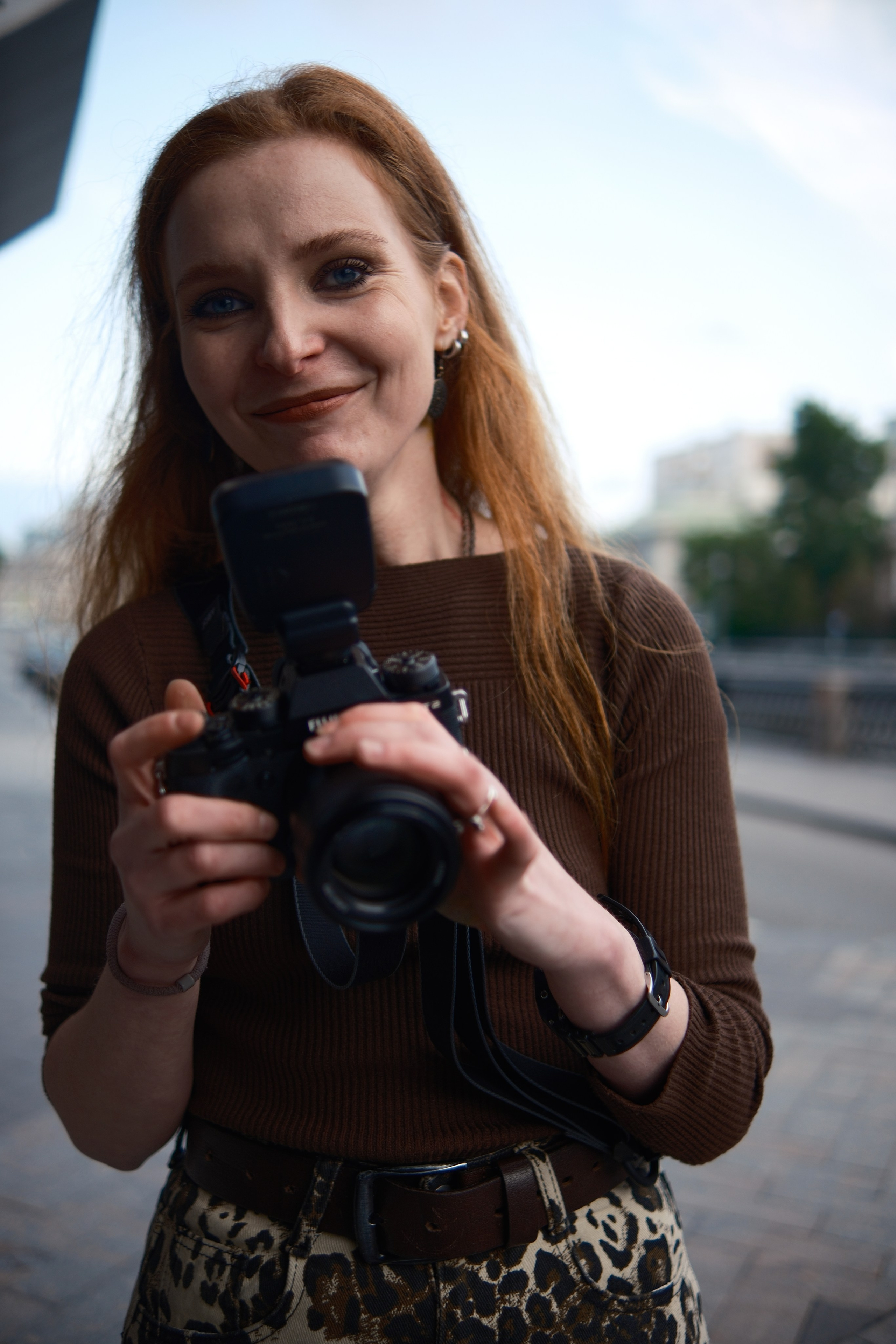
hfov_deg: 37.9
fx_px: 1307
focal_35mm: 35
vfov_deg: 54.4
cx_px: 448
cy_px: 672
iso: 125
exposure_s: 1/300
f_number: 1.4
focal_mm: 23
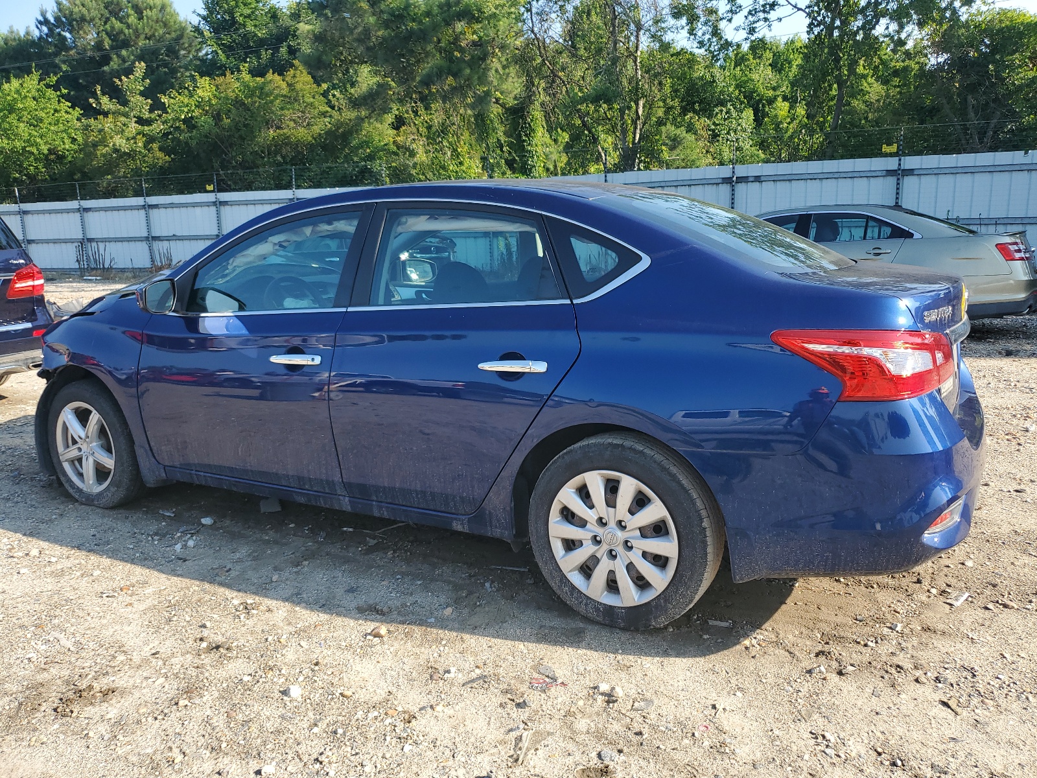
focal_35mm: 26
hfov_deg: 67.3
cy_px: 389
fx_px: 779
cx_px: 518
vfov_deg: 53.1
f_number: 1.5
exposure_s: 1/1000
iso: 50
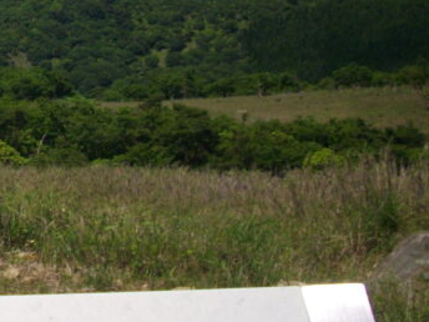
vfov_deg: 13.2
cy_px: -22
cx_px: -152
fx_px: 1363
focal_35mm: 110
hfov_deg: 16.7
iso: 100
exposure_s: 1/800
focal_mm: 6.2
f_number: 5.6
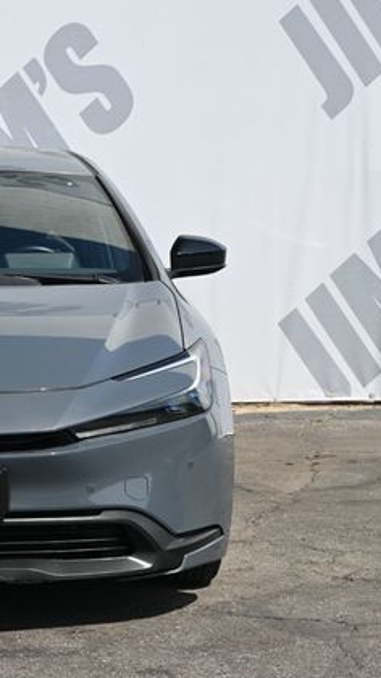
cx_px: -52
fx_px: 1848
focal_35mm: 103
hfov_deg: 11.6
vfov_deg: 20.8
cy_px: 341
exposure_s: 1/250
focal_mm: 43
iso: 100
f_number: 6
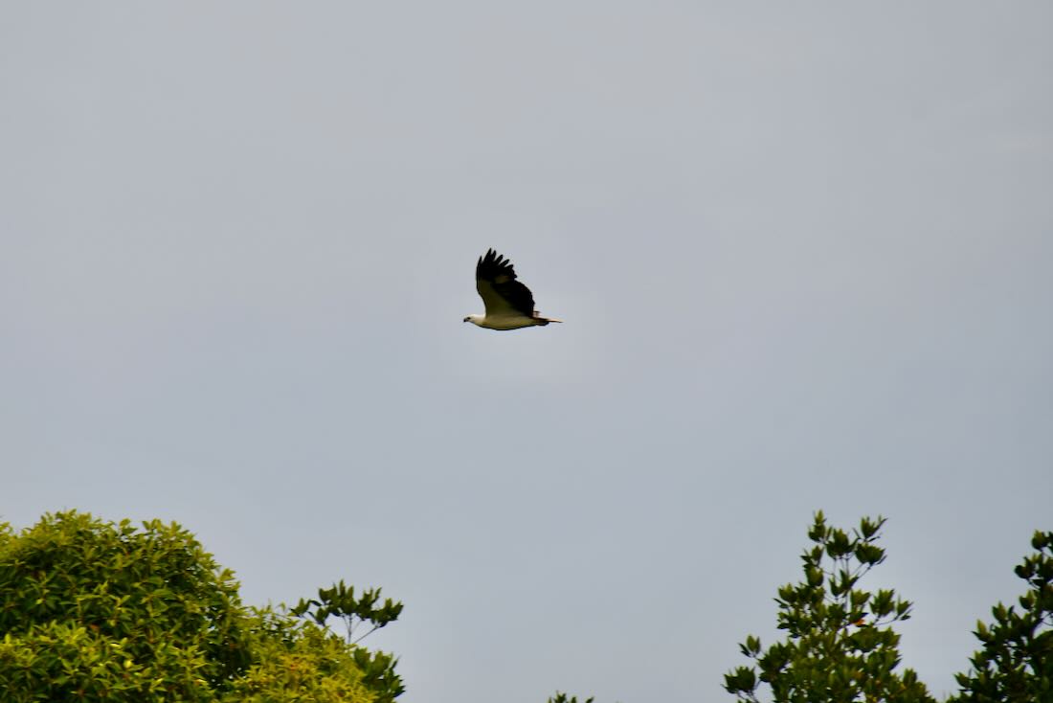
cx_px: 526
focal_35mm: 450
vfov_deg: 3.1
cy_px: 352
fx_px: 13165
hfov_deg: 4.6
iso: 160
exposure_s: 1/500
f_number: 8
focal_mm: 300
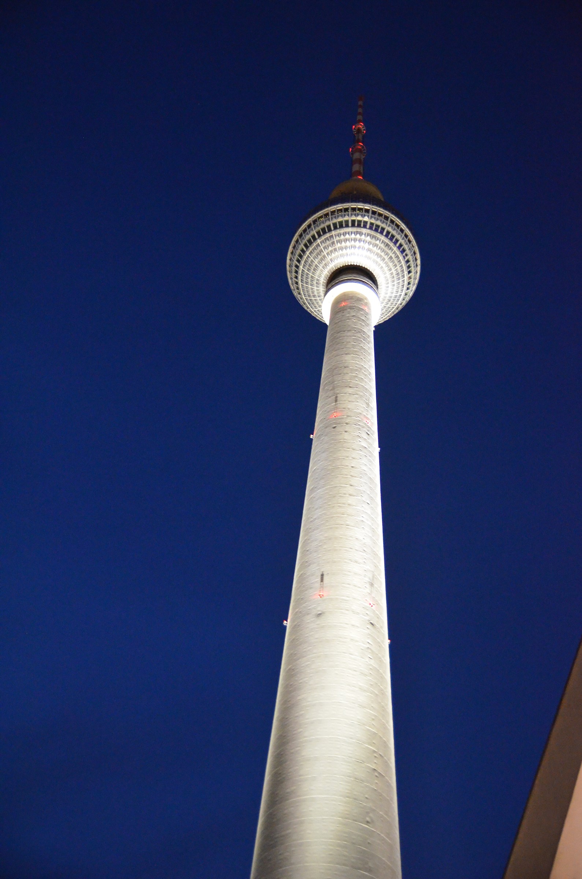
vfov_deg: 51.4
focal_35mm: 38
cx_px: 291
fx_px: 914
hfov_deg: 35.3
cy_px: 440
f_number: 3.2
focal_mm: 25
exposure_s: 1/30
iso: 4500
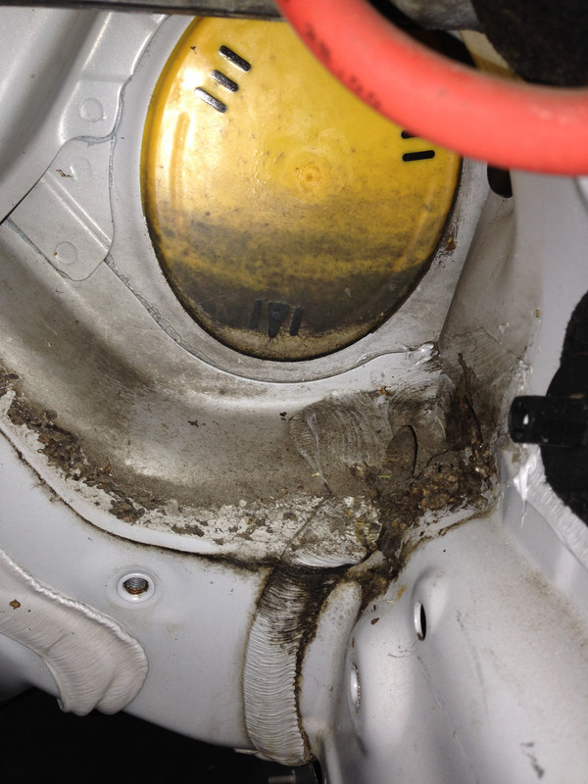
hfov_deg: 42.9
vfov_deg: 55.4
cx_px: 294
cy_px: 392
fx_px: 747
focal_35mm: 33
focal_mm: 4.12
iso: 50
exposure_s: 1/61
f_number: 2.4
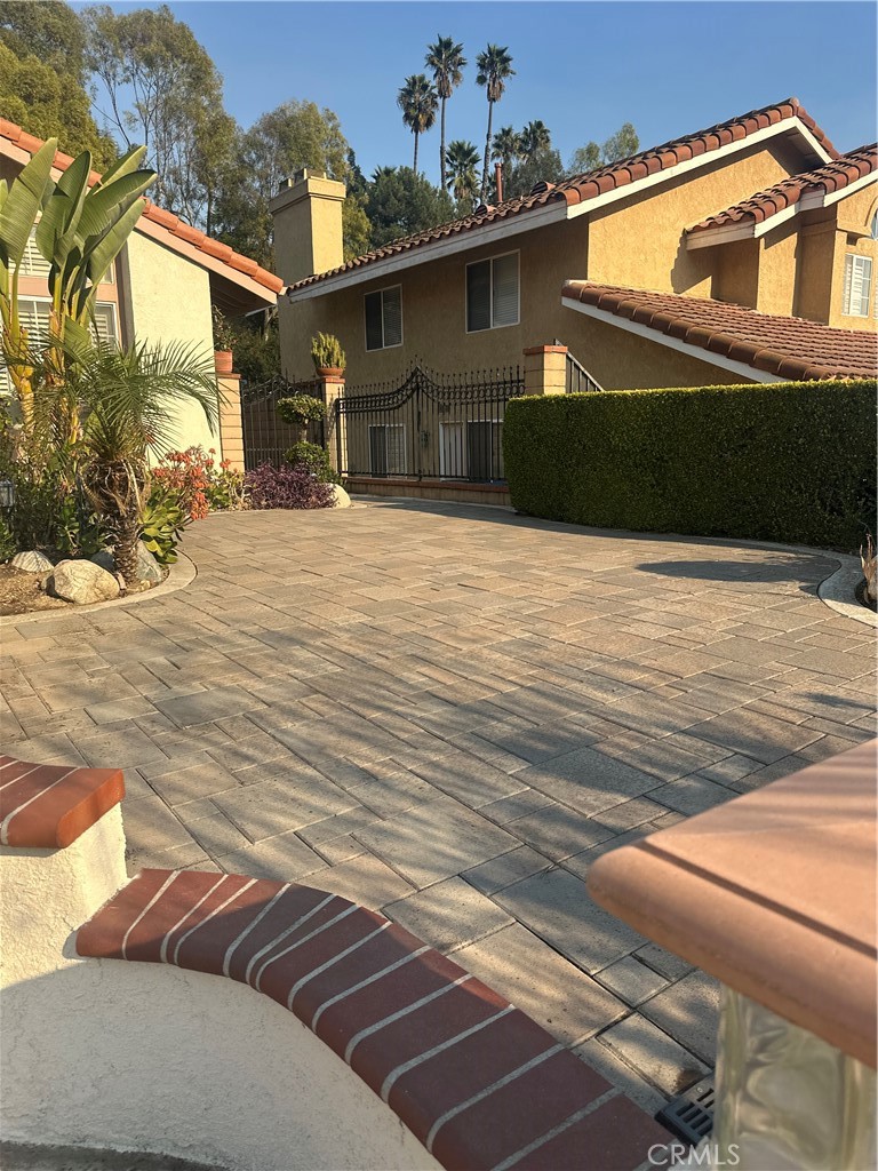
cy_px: 586
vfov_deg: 71.6
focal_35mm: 24
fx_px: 812
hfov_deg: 56.8
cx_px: 439
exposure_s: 1/3356
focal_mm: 6.86
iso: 80
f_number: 1.78
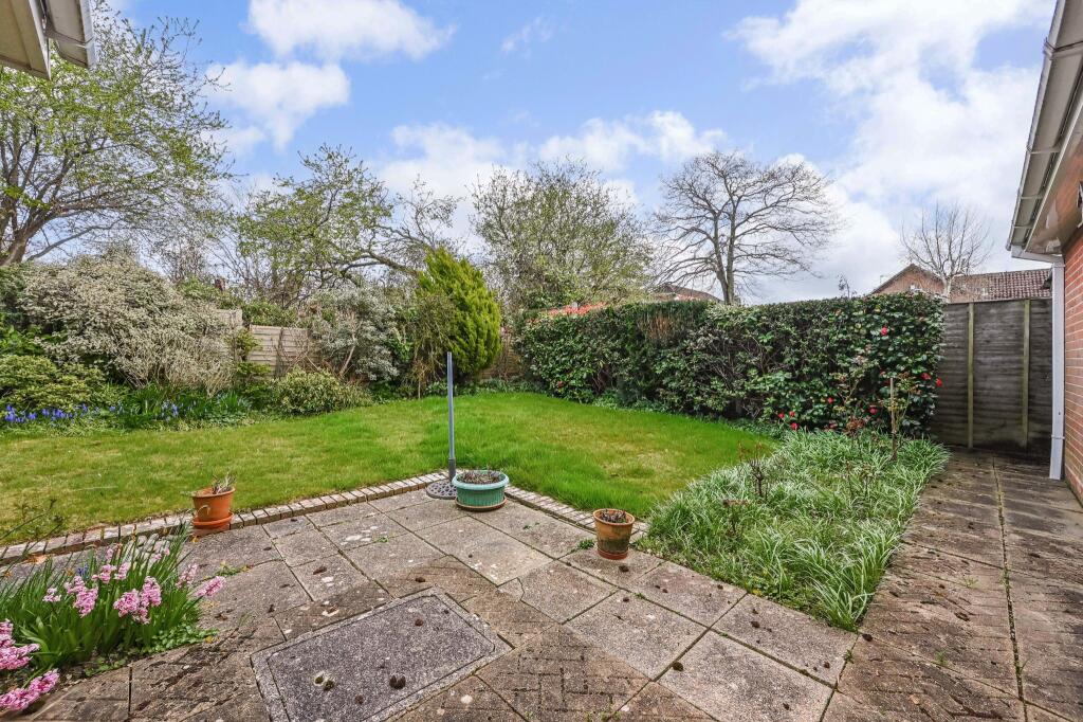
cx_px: 542
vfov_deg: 81.2
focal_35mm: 14
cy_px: 361
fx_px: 421
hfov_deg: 104.3
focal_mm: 14
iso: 400
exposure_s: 1/320
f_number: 9
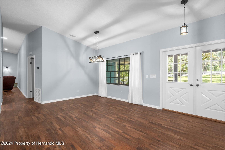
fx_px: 106
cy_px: 75
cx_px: 112
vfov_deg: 70.4
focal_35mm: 17
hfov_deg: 93.3
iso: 400
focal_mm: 17
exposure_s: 1/6
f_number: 8
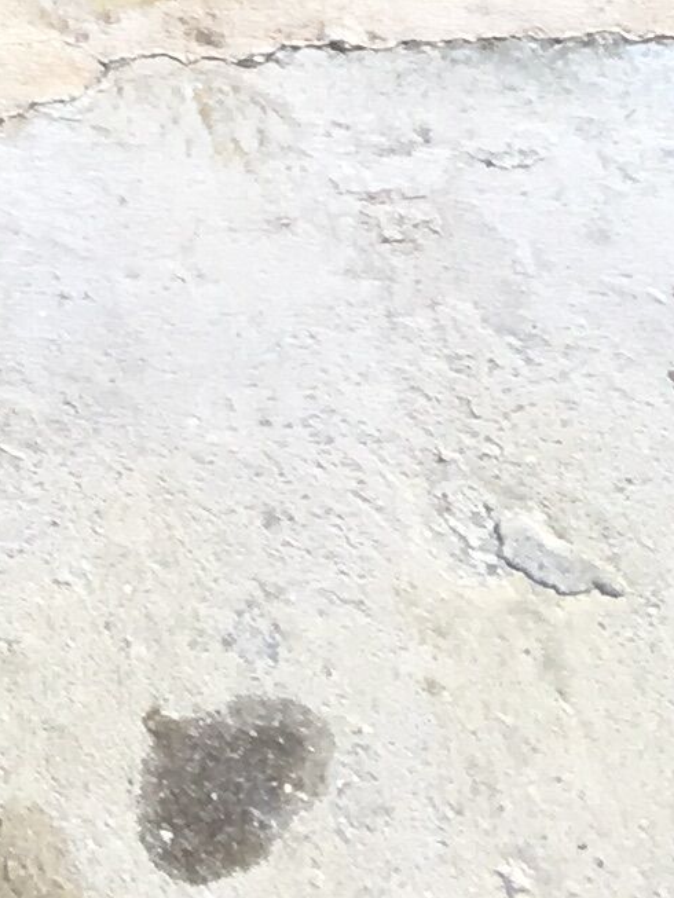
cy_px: -1807
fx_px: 4646
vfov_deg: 9.0
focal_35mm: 179
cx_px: -897
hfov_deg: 7.8
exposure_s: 1/153
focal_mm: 4.15
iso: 25
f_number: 2.2
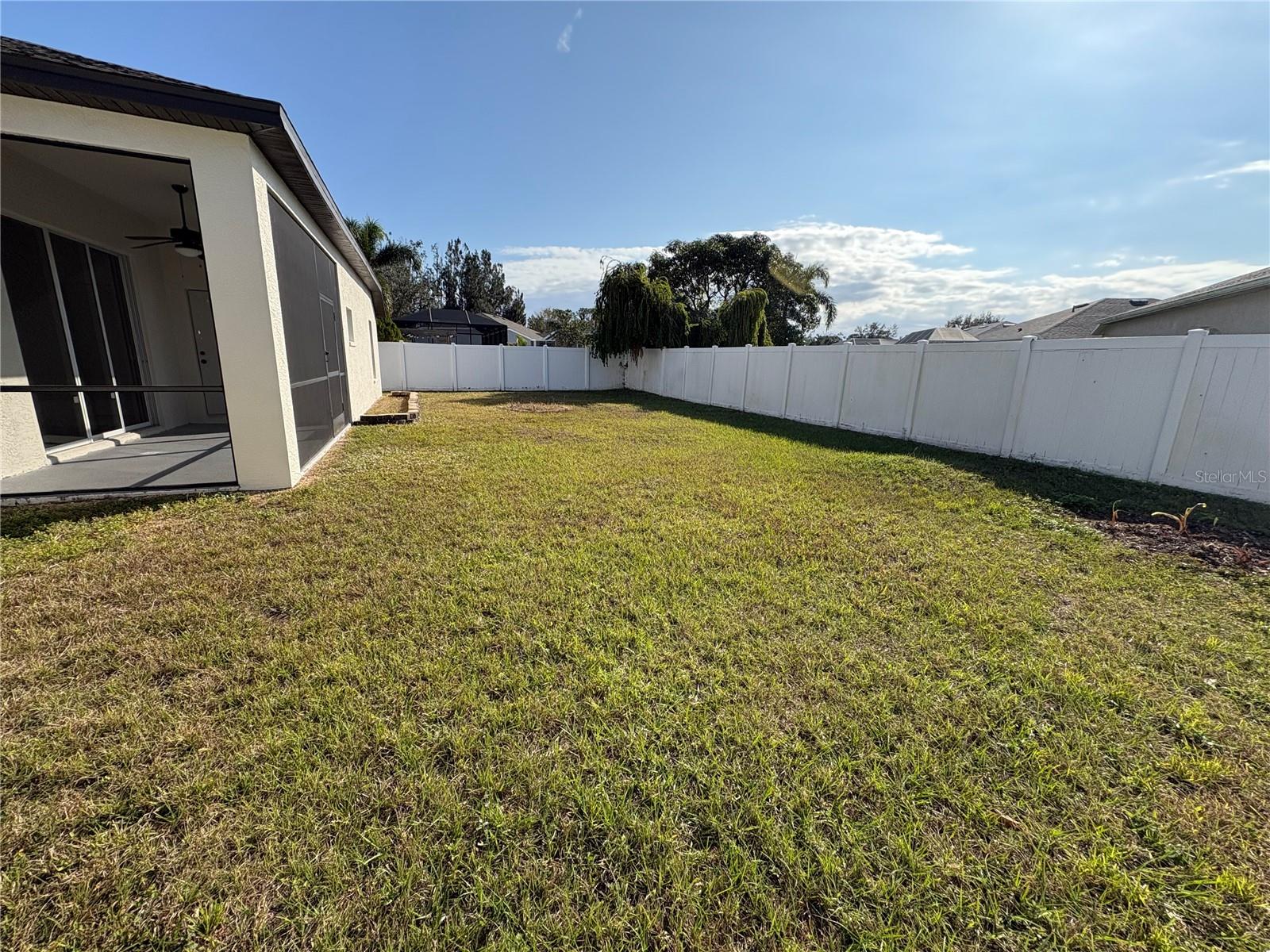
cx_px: 635
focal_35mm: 14
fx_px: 514
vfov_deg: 85.7
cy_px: 476
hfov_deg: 102.1
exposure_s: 1/1880
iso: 64
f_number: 2.2
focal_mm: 2.22
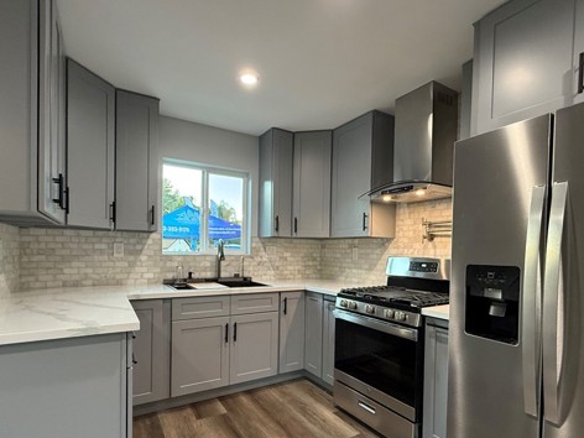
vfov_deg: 68.2
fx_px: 321
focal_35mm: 19
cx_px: 297
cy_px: 257
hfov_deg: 84.7
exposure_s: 1/120
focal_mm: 2.22
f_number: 2.2
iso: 400
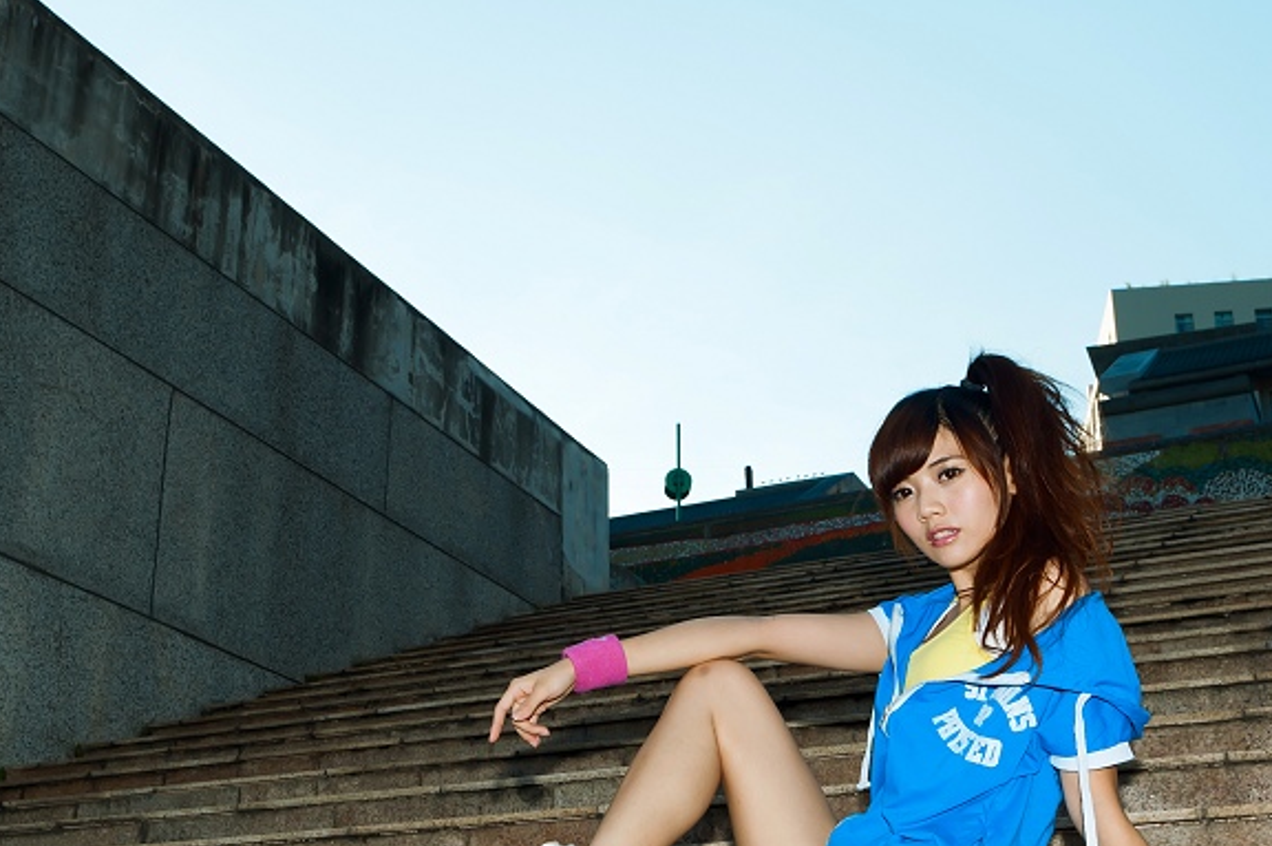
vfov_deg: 26.8
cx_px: 539
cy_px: 550
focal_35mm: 50
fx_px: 1765
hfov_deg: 39.5
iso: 200
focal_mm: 32
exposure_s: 1/200
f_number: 9
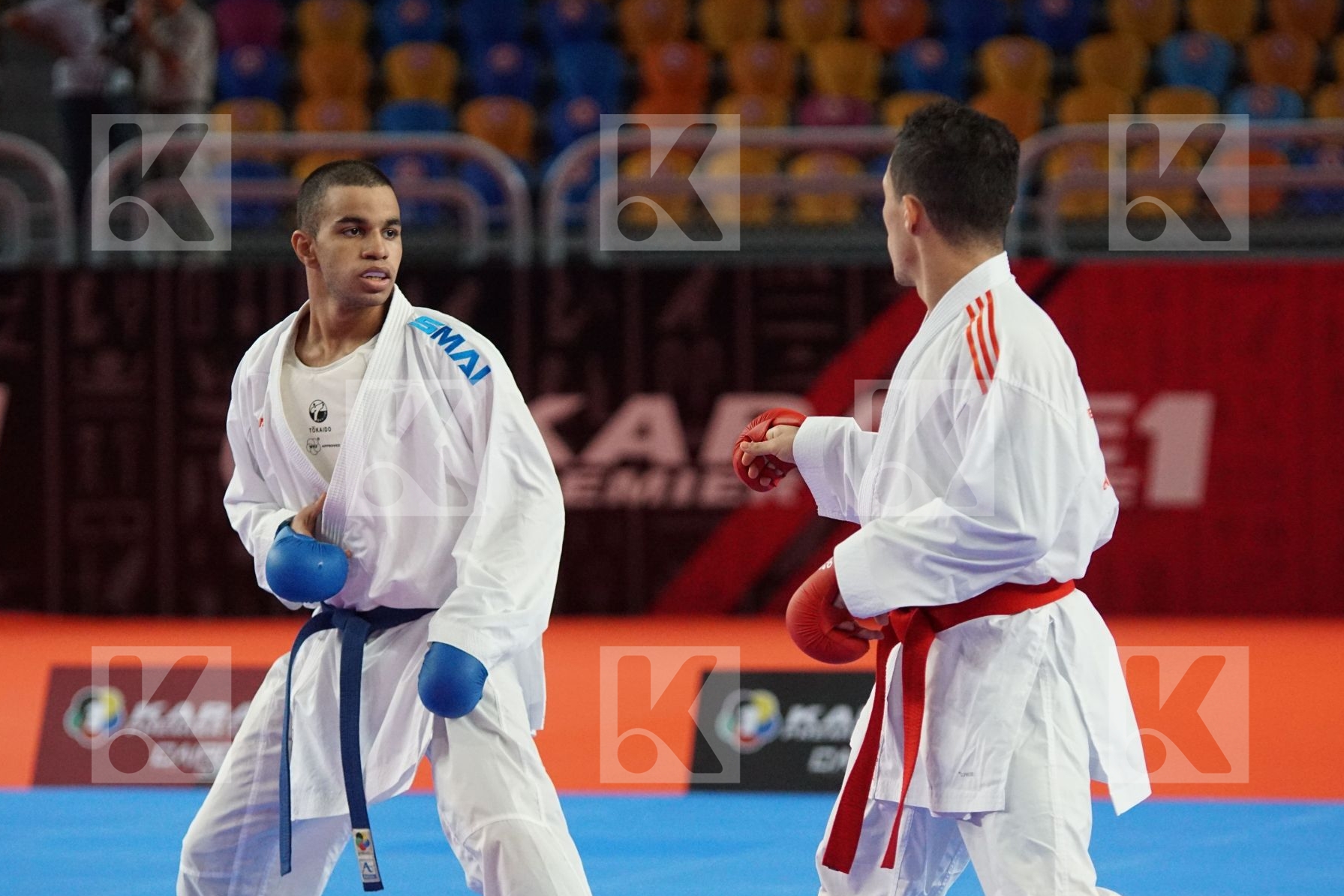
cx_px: 670
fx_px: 7597
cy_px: 448
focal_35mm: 204
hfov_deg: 10.1
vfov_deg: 6.7
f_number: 2.8
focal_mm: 135
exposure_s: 1/2000
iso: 3200
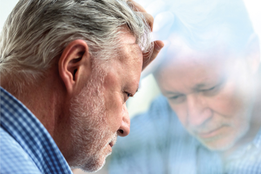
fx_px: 906
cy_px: 87
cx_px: 130
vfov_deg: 11.0
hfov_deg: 16.4
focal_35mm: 125
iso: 1600
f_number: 2.8
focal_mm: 125
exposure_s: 1/320
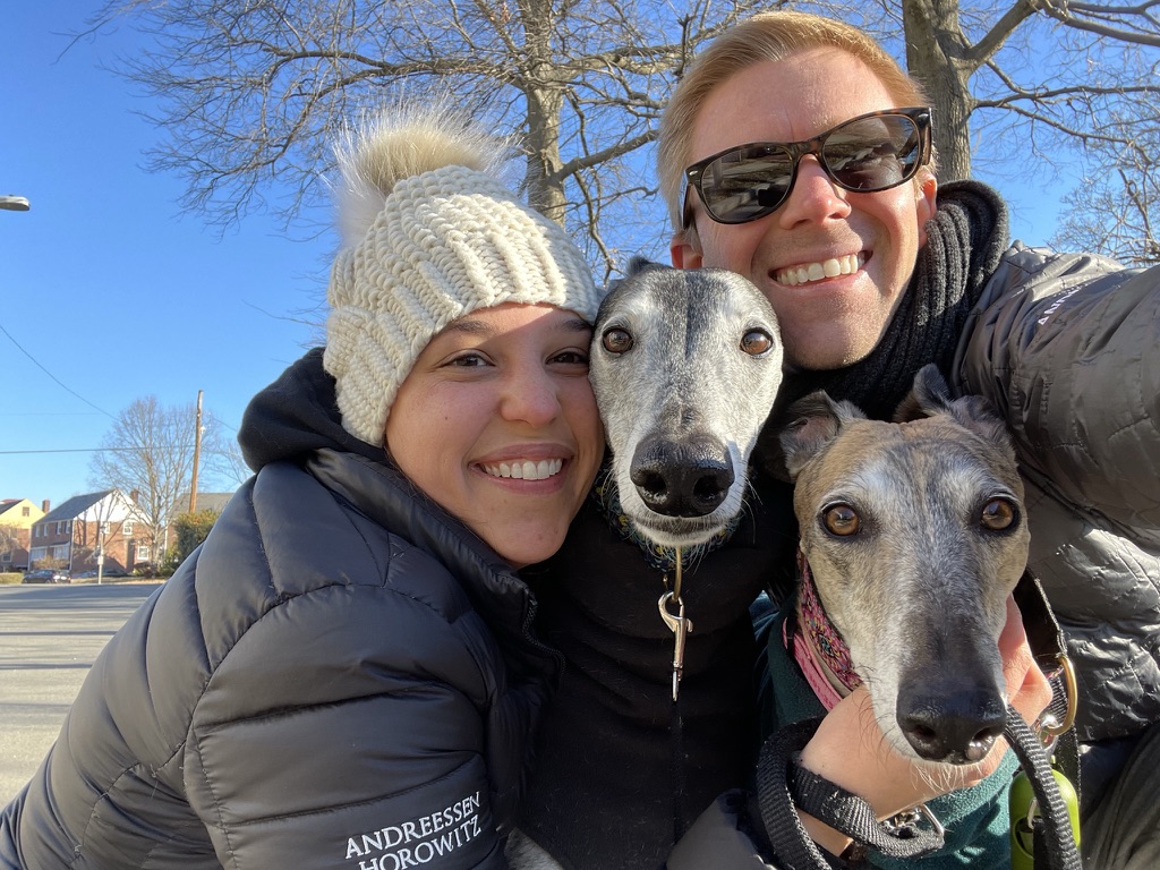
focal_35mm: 23
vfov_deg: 58.9
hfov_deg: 73.9
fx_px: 771
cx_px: 580
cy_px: 435
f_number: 2.2
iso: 25
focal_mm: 2.71
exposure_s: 1/179
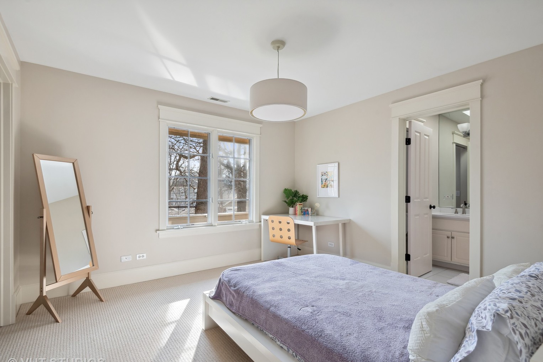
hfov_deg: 93.3
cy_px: 190
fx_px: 256
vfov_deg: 70.4
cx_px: 265
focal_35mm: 17
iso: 200
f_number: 9
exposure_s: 1/15
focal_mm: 16
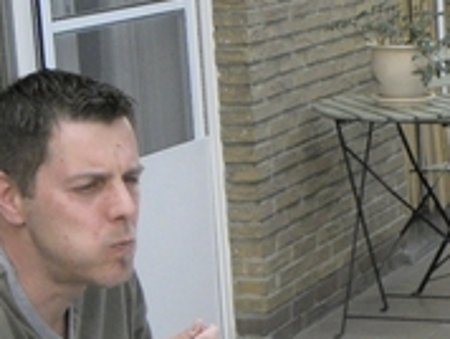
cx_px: 493
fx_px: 2018
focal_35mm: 155
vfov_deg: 9.6
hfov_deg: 12.5
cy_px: 240
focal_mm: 8.2
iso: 182
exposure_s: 1/640
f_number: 3.2
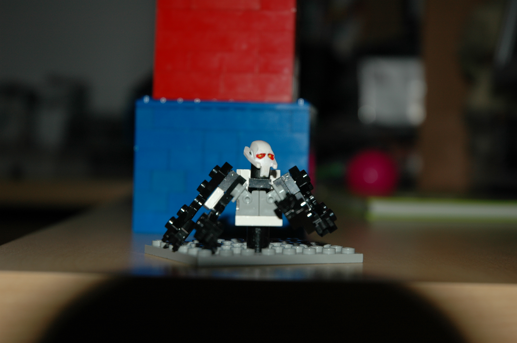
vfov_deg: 16.5
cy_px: 172
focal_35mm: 82
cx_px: 258
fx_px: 1184
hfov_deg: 24.6
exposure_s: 1/60
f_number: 4.5
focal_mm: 55
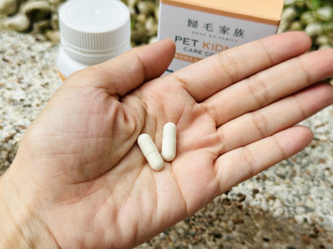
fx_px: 462
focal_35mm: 48
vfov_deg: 30.3
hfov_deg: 39.7
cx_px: 166
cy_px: 124
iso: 64
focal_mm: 6.86
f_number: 1.78
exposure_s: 1/558
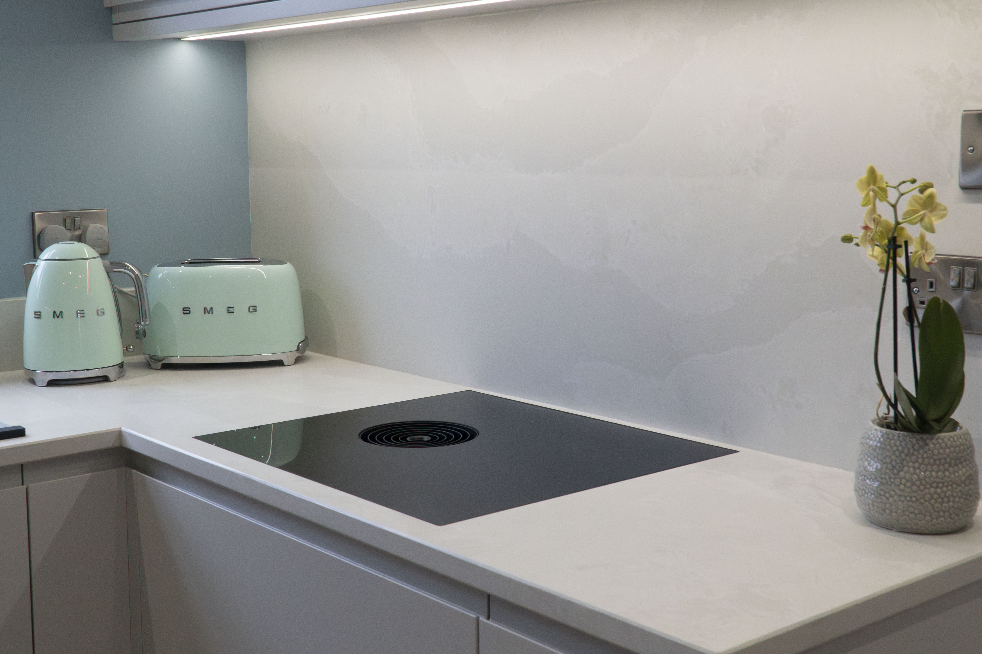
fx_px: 1200
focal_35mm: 44
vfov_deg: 30.5
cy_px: 294
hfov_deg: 44.5
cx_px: 485
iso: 4000
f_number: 7.1
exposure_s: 1/320
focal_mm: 22
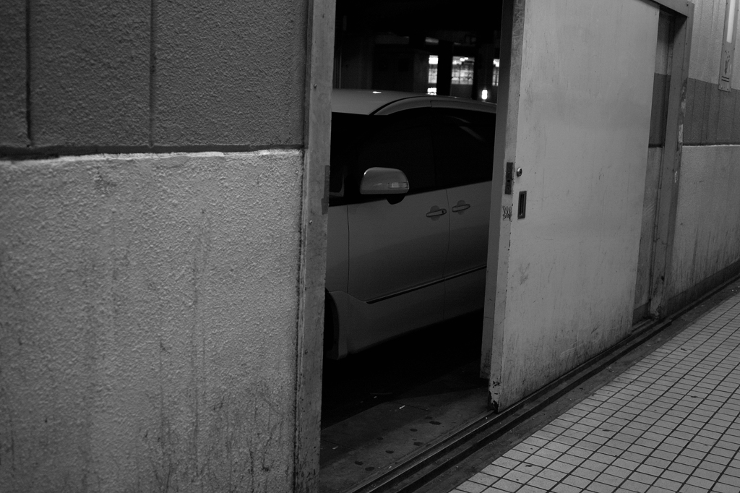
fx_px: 842
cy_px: 246
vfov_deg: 32.6
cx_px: 370
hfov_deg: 47.4
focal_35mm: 41
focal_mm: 24.2
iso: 800
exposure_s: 1/100
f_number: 2.8
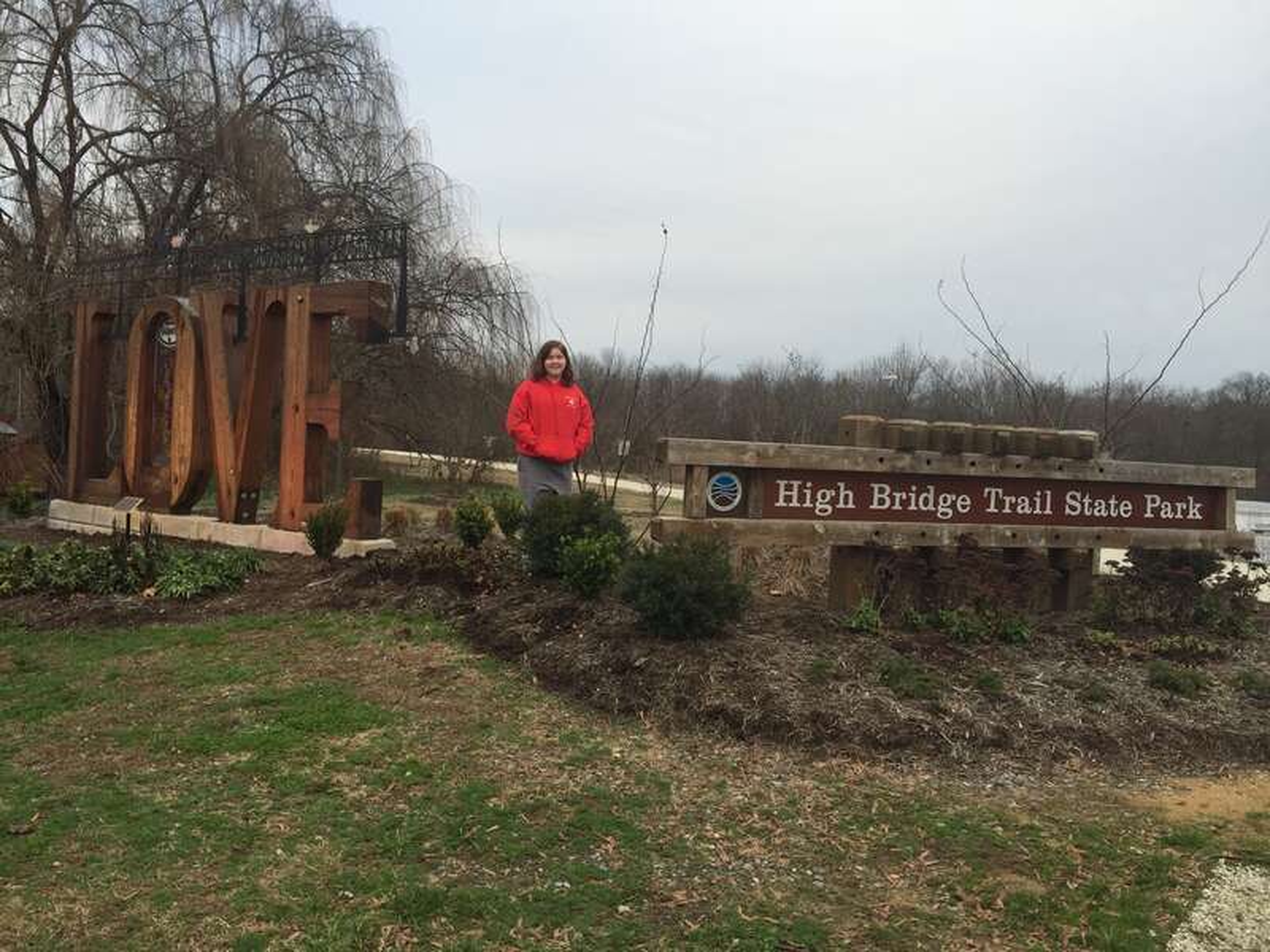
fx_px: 1064
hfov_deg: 61.7
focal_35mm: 29
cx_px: 635
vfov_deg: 48.2
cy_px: 476
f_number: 2.2
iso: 50
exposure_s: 1/120
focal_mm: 4.15
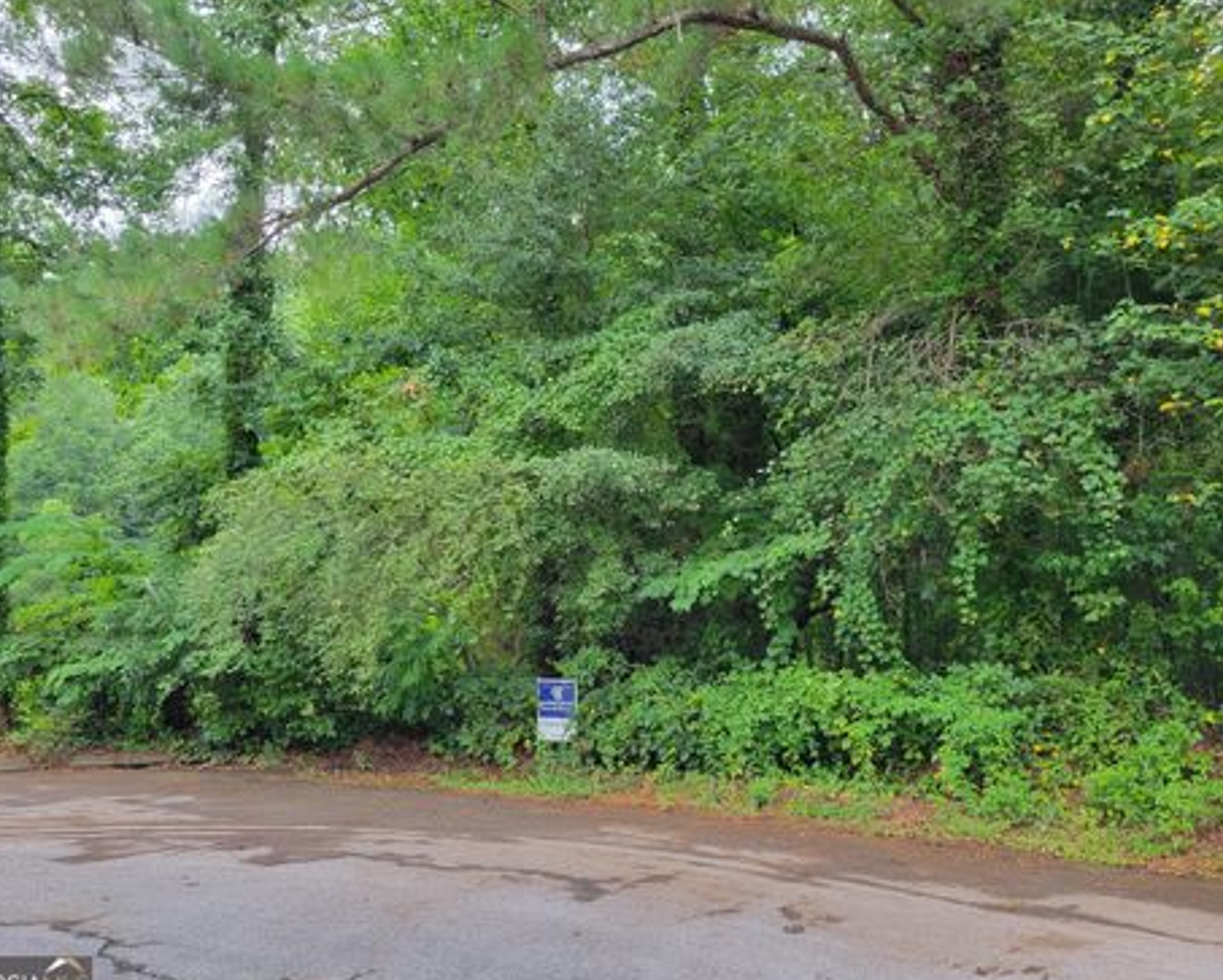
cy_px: 501
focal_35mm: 28
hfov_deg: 62.2
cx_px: 616
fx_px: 1014
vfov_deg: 51.6
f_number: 1.8
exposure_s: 1/120
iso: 160
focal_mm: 5.4
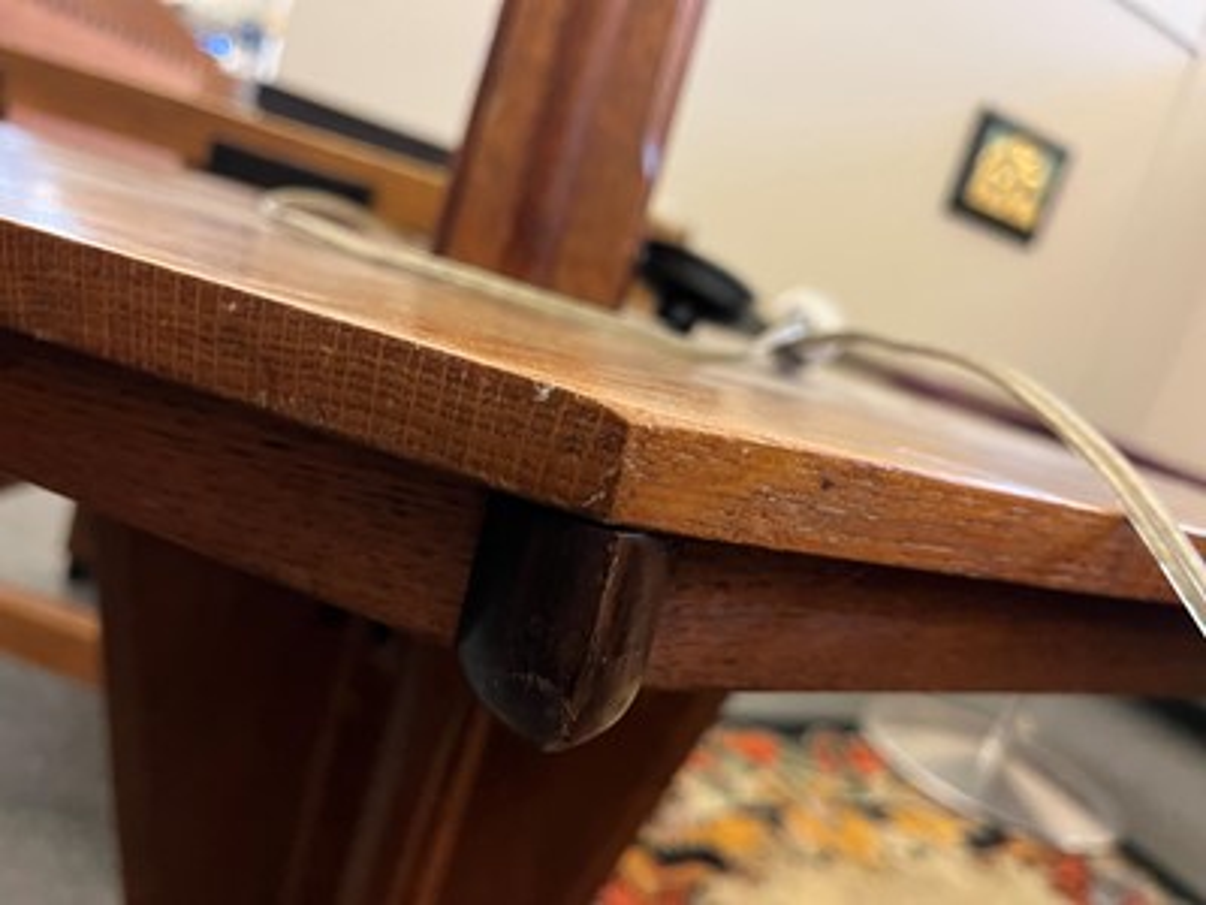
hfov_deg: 67.3
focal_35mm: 26
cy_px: 452
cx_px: 603
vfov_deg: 53.1
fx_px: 906
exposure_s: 1/33
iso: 400
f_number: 1.6
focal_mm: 5.1
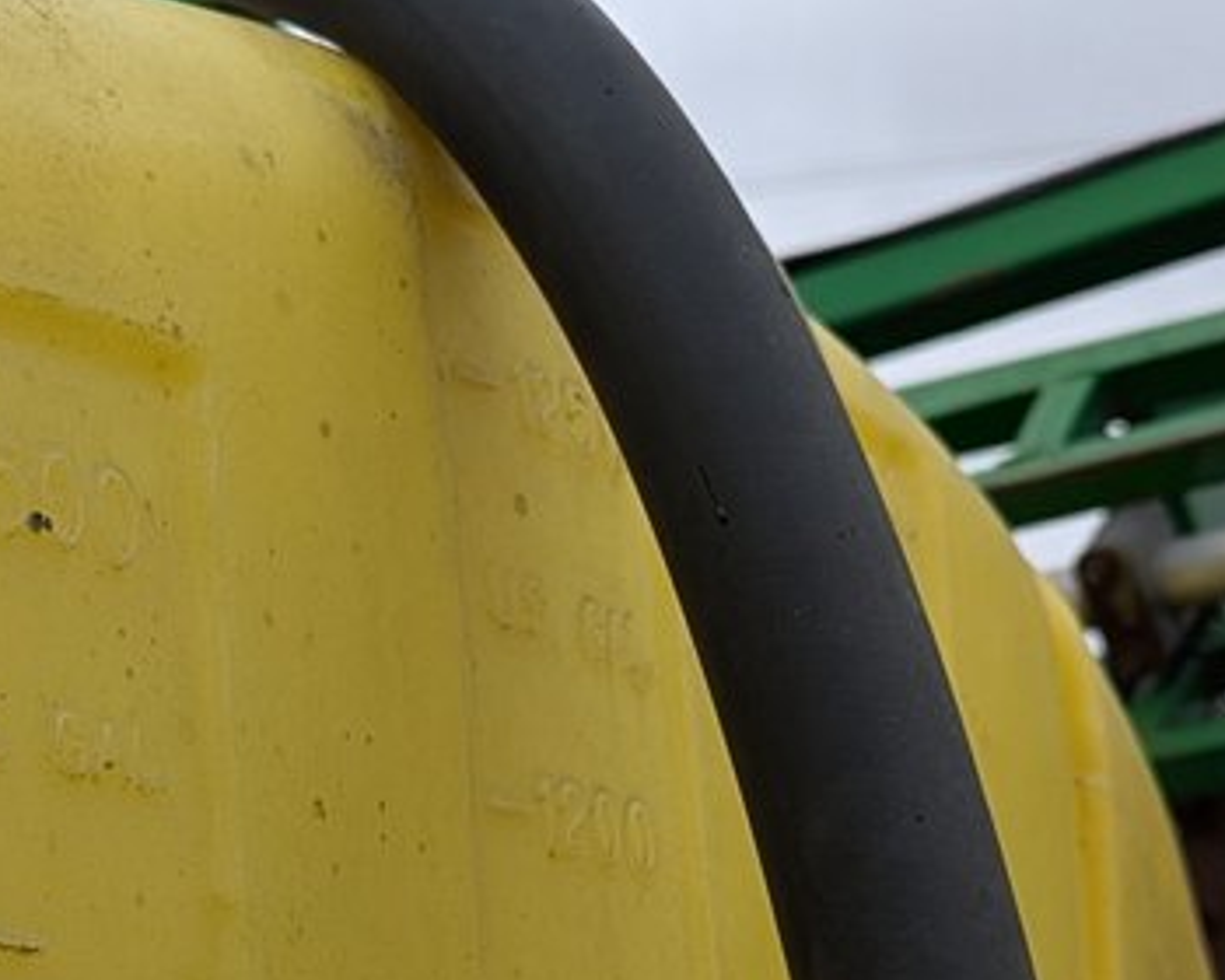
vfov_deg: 14.9
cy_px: 1080
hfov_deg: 18.9
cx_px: 352
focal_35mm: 101
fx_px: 3662
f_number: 1.85
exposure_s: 1/1639
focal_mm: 6.81
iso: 47
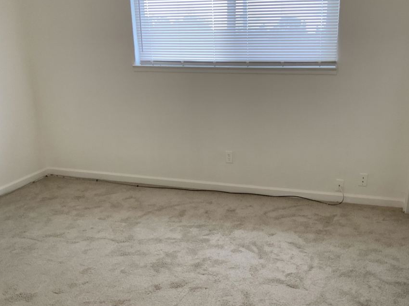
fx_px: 414
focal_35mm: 35
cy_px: 181
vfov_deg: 40.5
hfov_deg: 52.6
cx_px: 223
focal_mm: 3
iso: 50
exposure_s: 1/60
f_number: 1.8
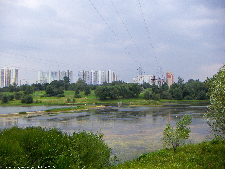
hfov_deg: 45.8
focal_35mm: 41
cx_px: 112
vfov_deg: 35.1
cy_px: 84
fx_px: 266
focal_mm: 5.5
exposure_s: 1/320
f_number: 2.8
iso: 50
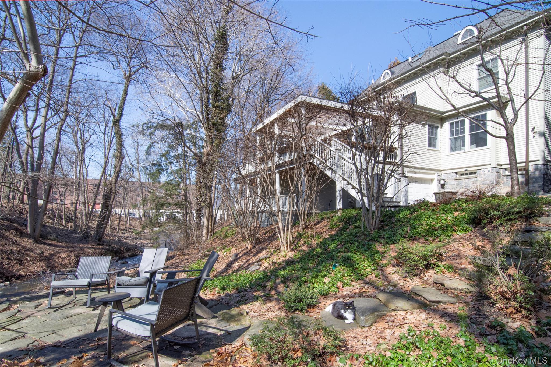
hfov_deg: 95.0
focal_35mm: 16
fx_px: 252
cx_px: 276
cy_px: 184
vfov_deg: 72.0
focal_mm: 11
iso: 640
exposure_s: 1/500
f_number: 11
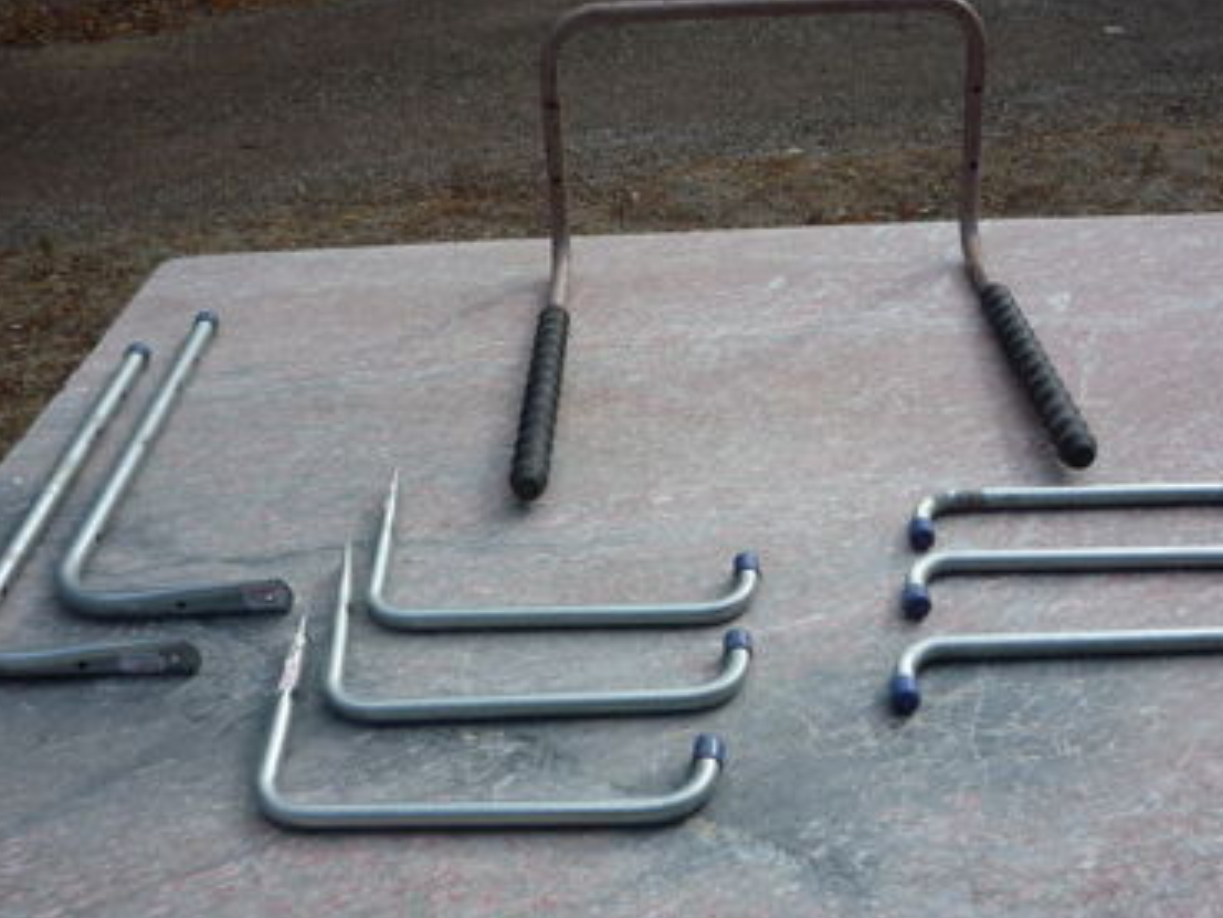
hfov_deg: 47.6
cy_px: 507
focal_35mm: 39
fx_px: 1378
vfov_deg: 36.8
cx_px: 716
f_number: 4
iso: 100
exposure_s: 1/400
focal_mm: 5.2
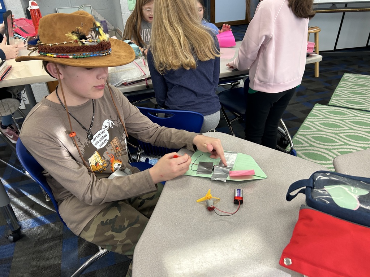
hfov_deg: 67.3
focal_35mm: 26
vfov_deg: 53.1
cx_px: 185
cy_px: 138
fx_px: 278
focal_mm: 5.7
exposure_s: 1/120
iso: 125
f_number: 1.5
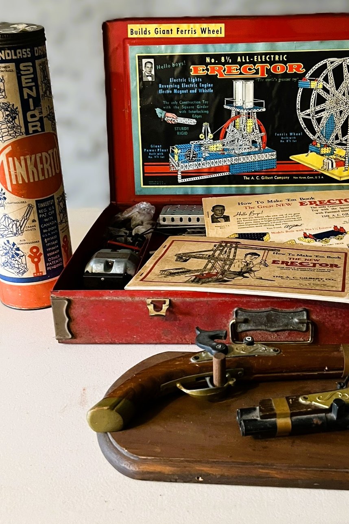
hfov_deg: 31.6
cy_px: 251
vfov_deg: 46.4
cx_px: 240
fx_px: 611
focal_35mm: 42
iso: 640
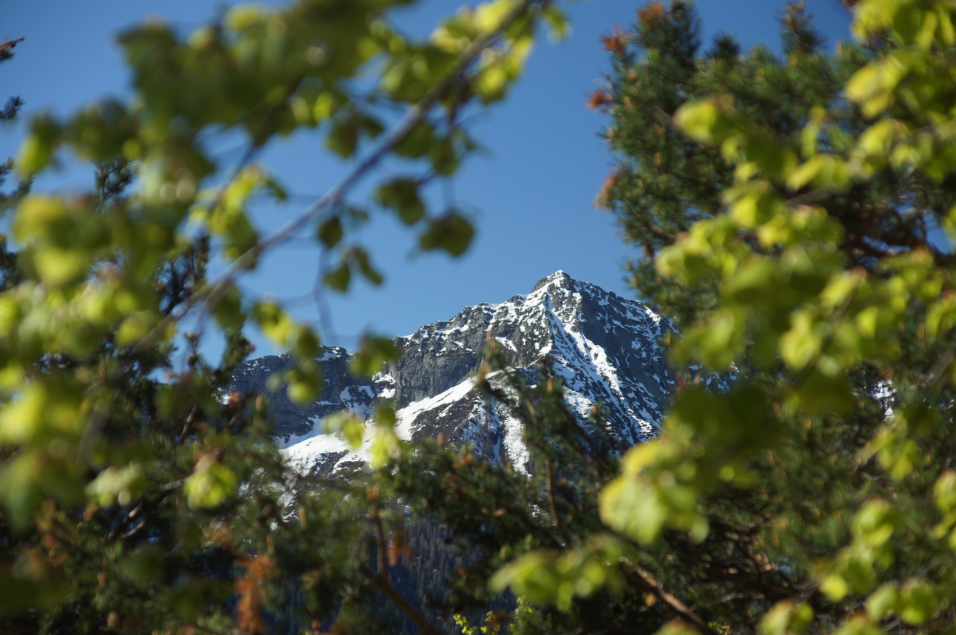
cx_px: 478
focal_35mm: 105
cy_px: 318
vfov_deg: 13.0
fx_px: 2785
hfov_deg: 19.5
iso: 100
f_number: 4.5
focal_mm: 70
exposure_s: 1/160
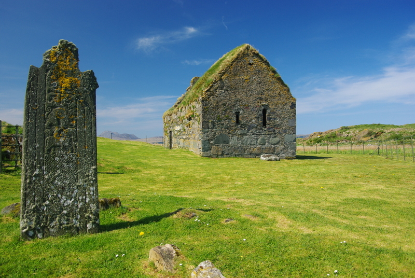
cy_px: 139
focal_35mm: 30
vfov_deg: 43.7
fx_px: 346
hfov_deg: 61.9
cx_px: 208
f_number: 5.6
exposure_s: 1/125
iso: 100
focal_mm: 20
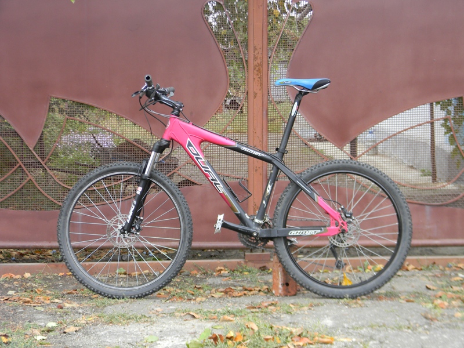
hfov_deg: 23.6
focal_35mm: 83
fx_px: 1113
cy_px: 174
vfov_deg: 17.8
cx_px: 232
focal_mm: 15.1
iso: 98
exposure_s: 1/30
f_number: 4.5
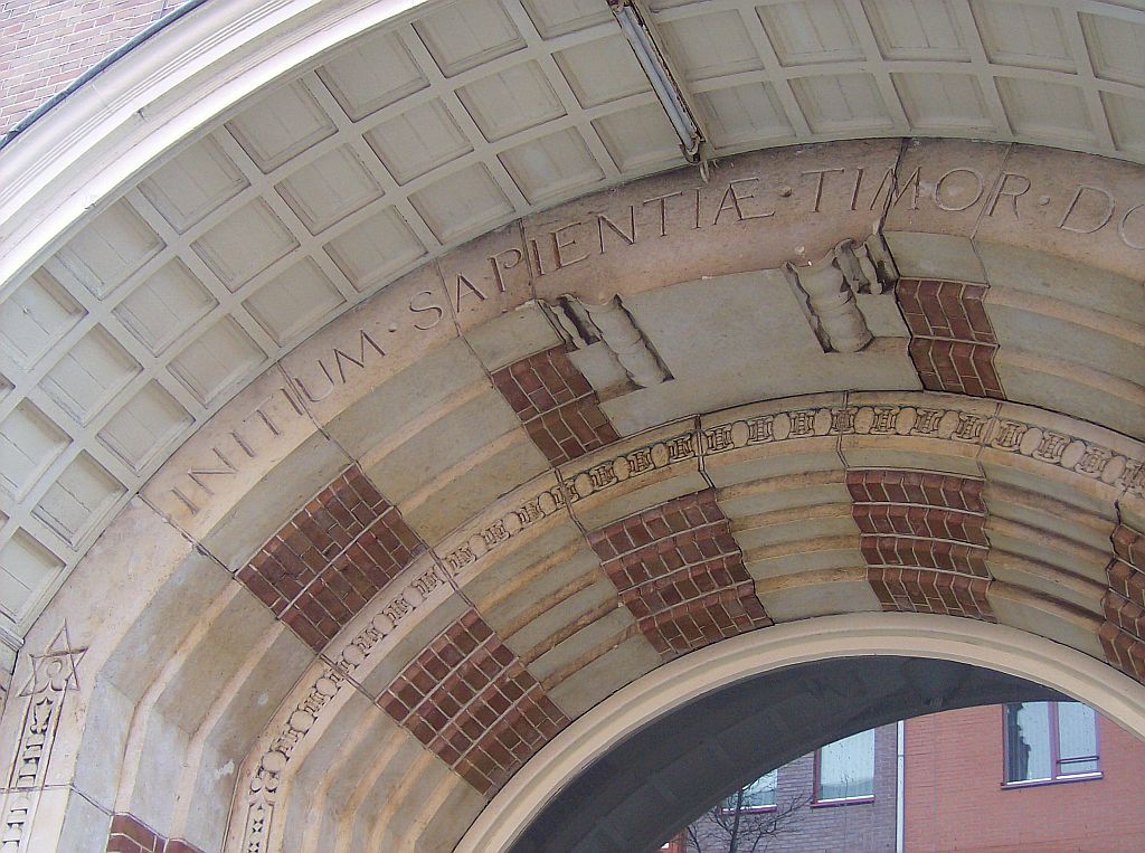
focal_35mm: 56
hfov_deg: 34.4
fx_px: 1848
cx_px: 572
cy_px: 426
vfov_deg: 26.0
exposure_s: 1/88
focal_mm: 9.3
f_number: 3.4
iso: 108
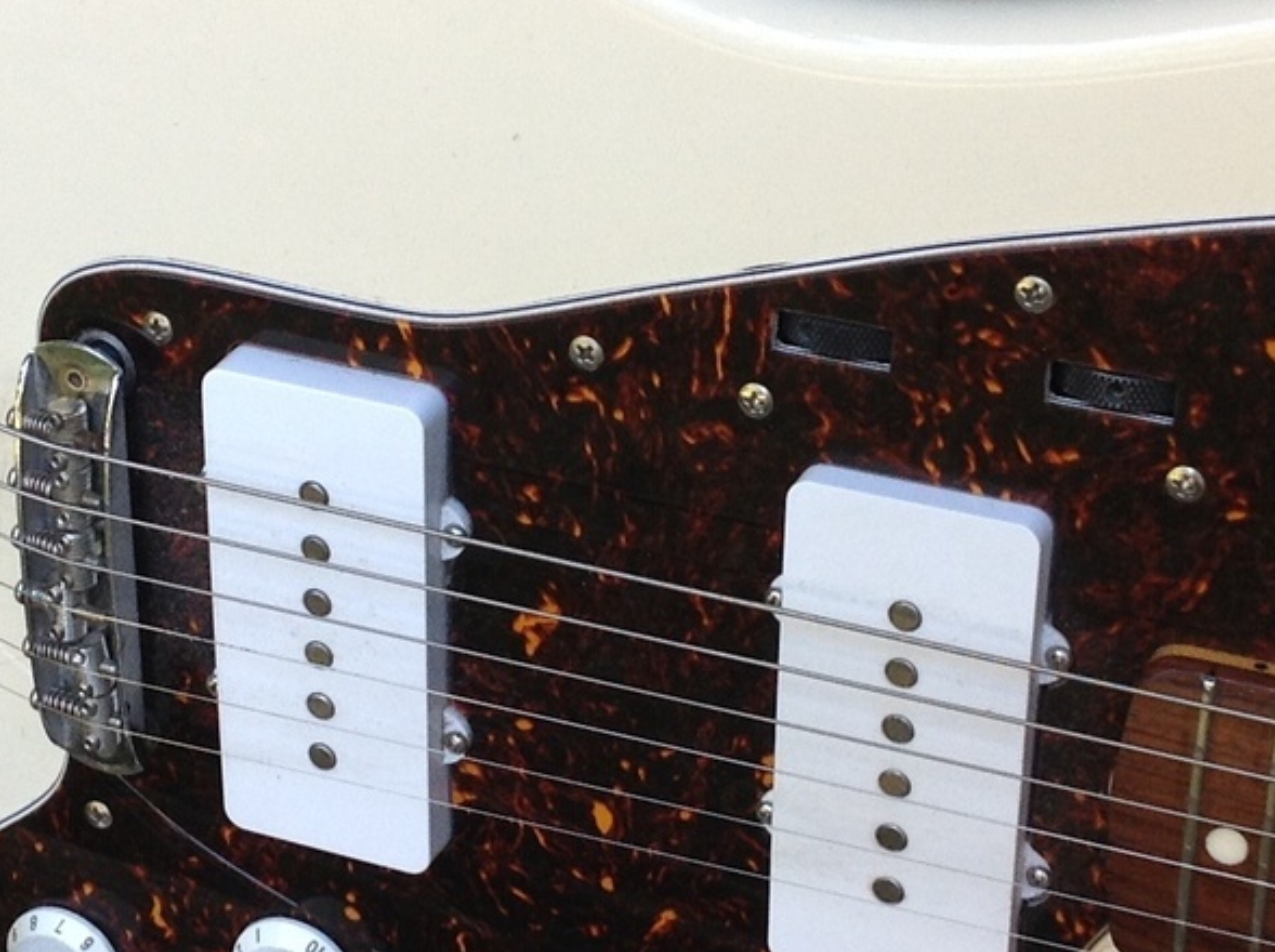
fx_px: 3494
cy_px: 553
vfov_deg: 15.5
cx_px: 528
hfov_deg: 20.7
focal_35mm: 95
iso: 50
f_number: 2.4
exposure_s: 1/60
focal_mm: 4.28
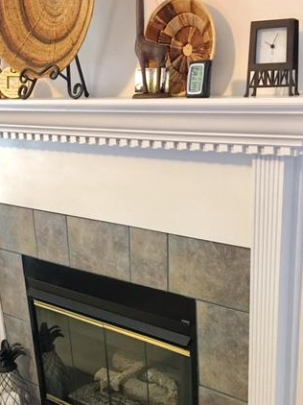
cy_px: 281
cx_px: 179
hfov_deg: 32.8
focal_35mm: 44
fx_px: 514
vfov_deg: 42.2
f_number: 2.2
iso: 80
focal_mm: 4.15
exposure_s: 1/8
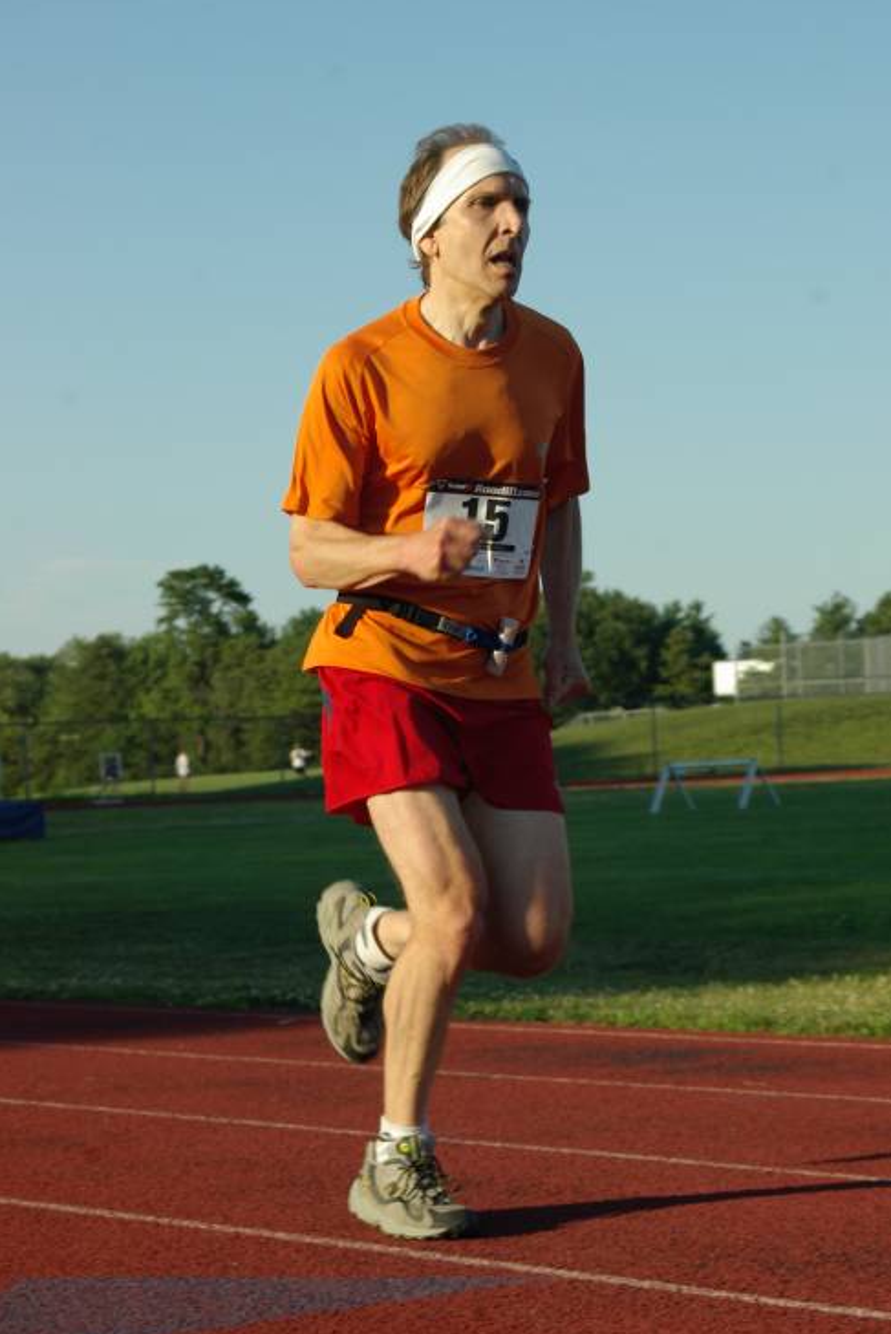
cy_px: 648
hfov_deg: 15.1
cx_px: 456
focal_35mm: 91
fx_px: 3357
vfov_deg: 22.5
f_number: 6.7
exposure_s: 1/350
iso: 200
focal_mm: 55
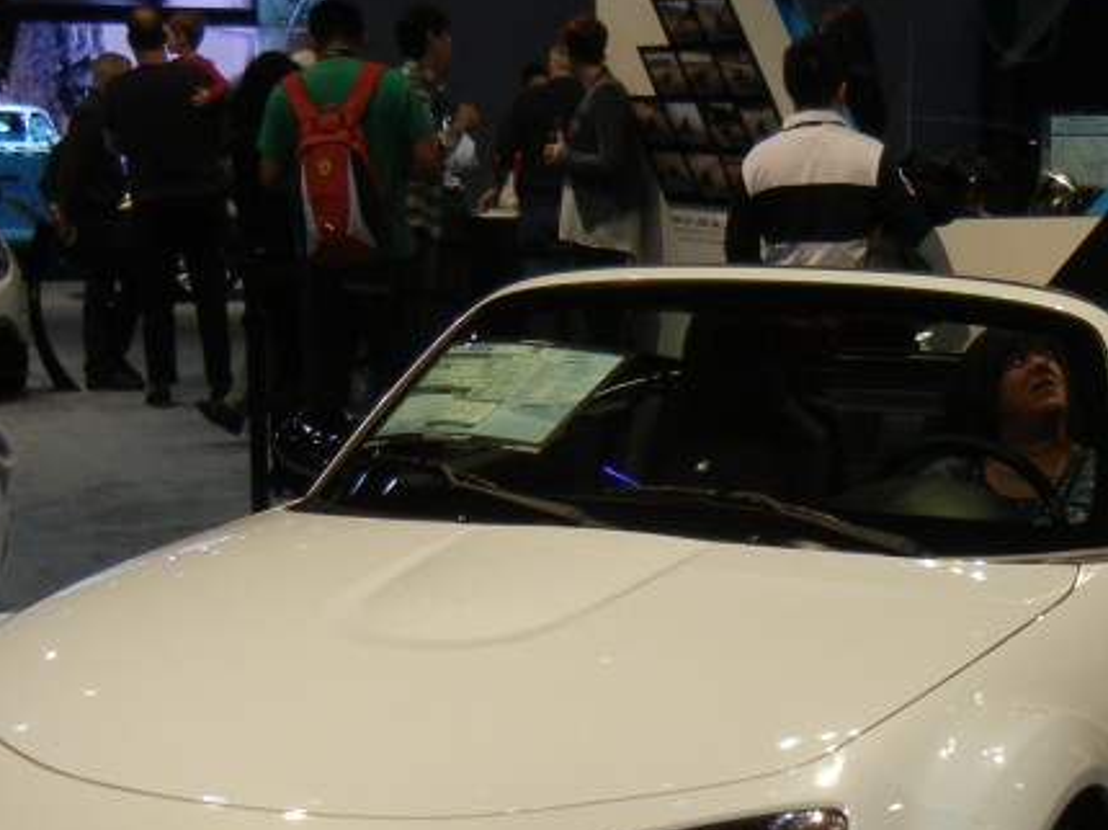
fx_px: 2591
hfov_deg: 24.0
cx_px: 740
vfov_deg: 17.8
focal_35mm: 81
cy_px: 804
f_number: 3.6
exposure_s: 1/152
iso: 229
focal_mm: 6.2
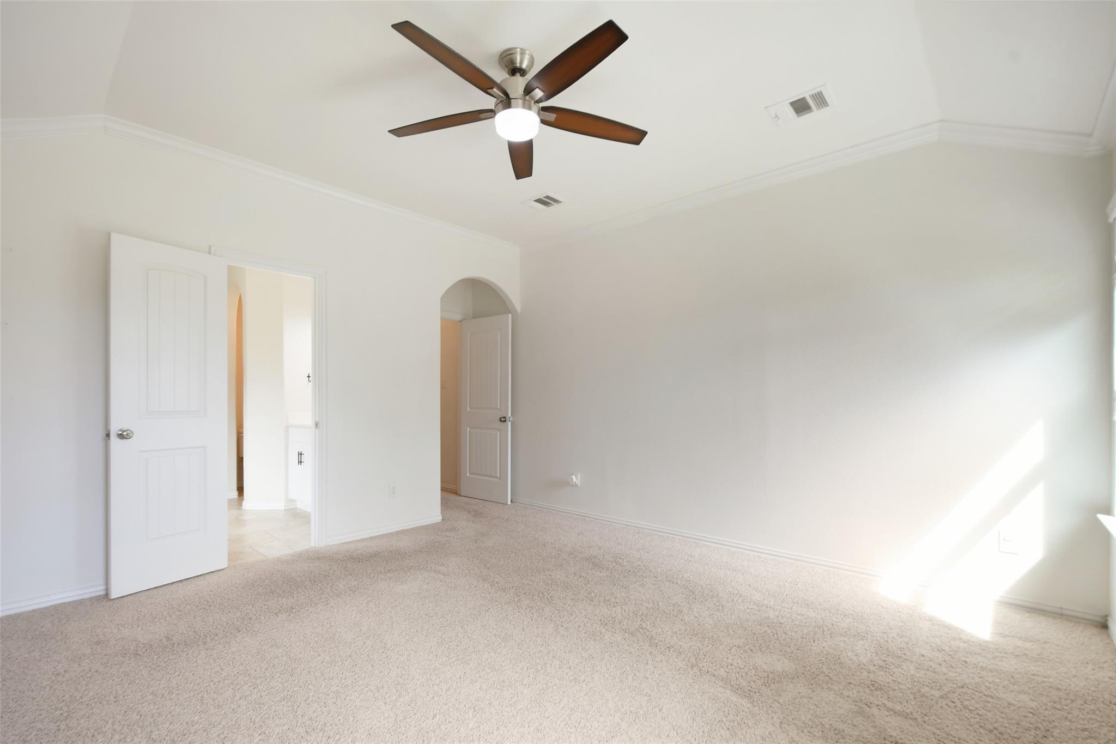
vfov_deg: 77.3
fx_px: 465
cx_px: 558
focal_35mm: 15
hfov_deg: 100.4
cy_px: 372
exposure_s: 1/30
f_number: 8
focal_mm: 10
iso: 400
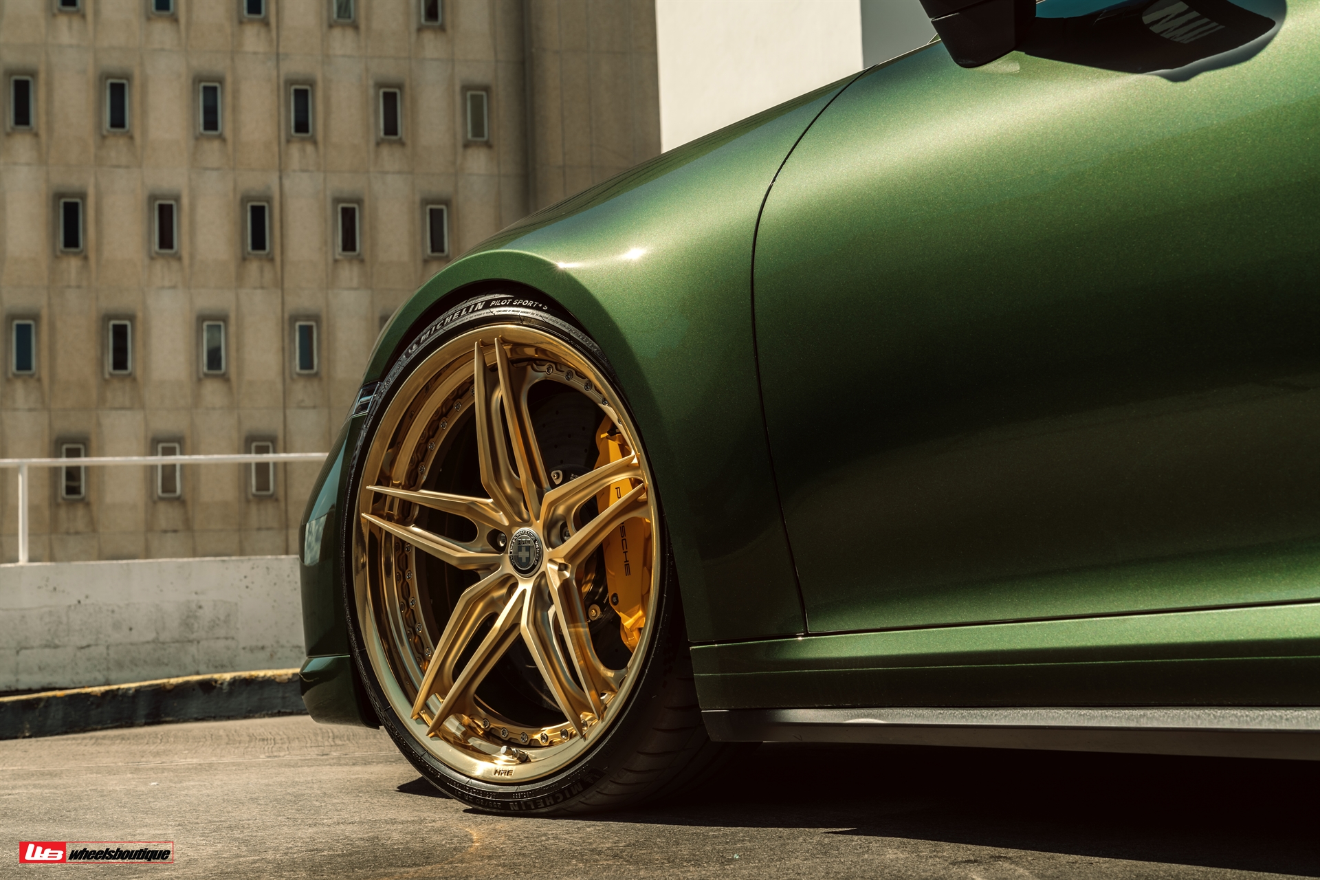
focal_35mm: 50
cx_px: 660
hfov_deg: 39.6
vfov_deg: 27.0
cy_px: 440
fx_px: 1833
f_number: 9
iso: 100
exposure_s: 1/200
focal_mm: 50
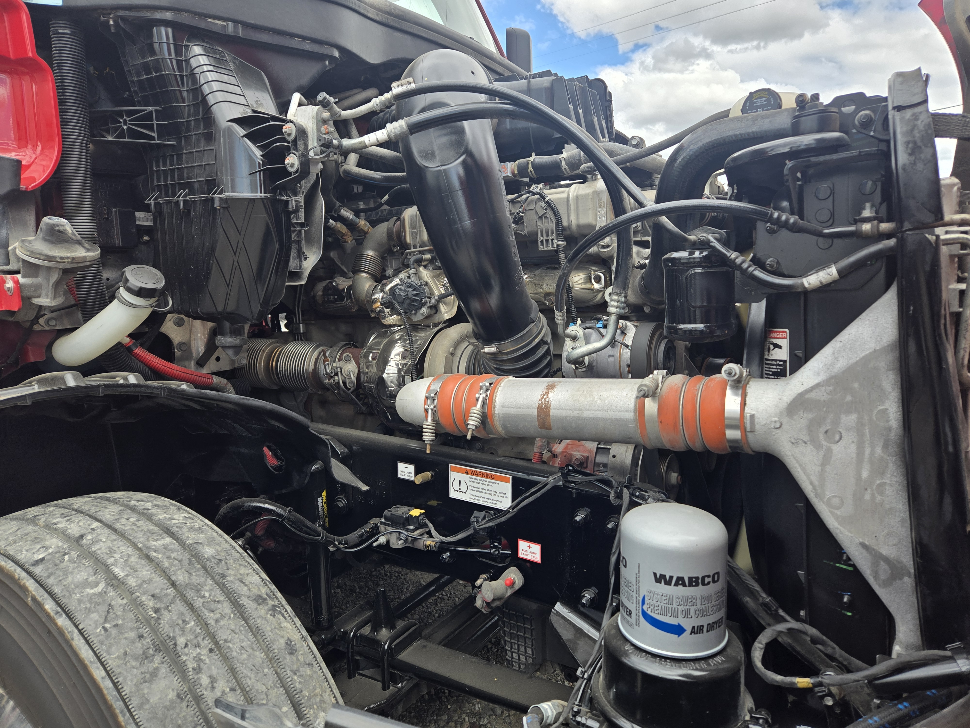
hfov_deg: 73.9
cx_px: 485
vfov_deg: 58.9
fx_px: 644
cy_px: 364
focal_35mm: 23
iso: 25
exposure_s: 1/616
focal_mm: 5.4
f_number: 1.8
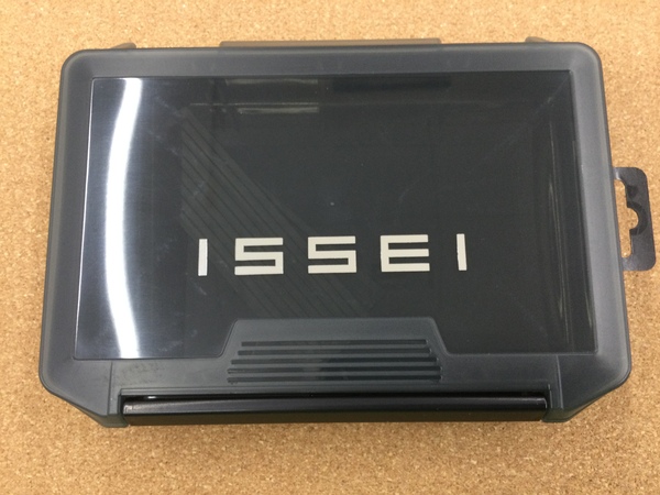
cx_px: 330
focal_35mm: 31
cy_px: 248
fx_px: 591
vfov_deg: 45.4
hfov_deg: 58.4
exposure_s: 1/30
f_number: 2.4
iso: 80
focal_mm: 3.3
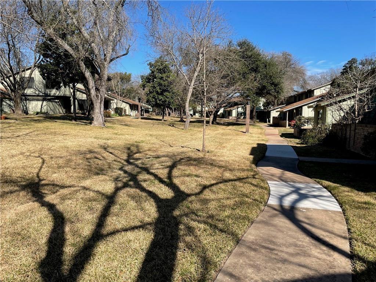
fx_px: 282
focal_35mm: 26
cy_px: 141
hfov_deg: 67.3
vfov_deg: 53.1
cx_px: 188
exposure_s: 1/2681
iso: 32
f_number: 1.6
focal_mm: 4.2
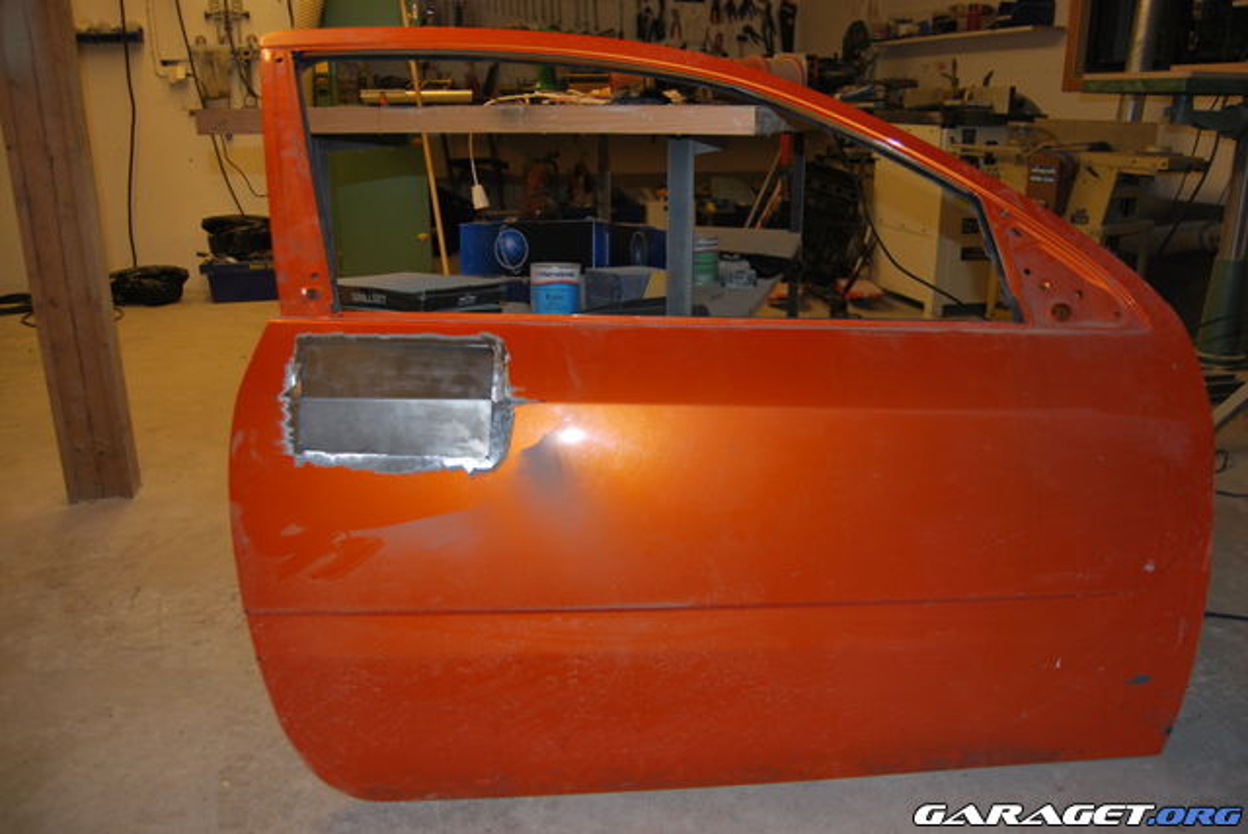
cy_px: 417
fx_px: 937
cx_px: 624
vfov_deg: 48.0
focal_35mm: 27
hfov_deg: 67.3
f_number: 3.5
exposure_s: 1/60
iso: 200
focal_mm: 18
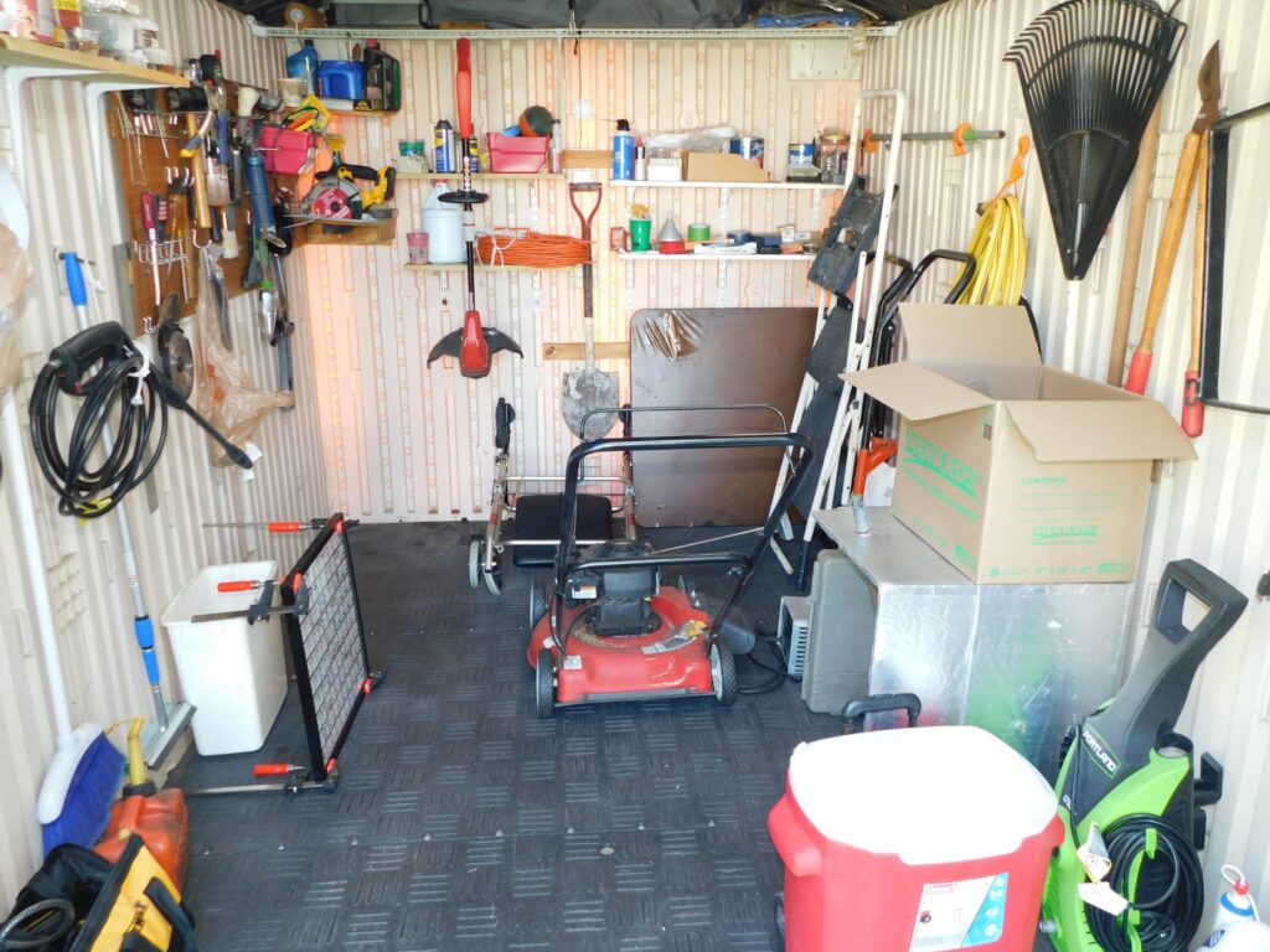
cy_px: 476
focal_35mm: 28
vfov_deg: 49.7
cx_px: 635
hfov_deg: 63.4
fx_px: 1027
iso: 160
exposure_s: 1/30
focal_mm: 4.9
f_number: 3.2
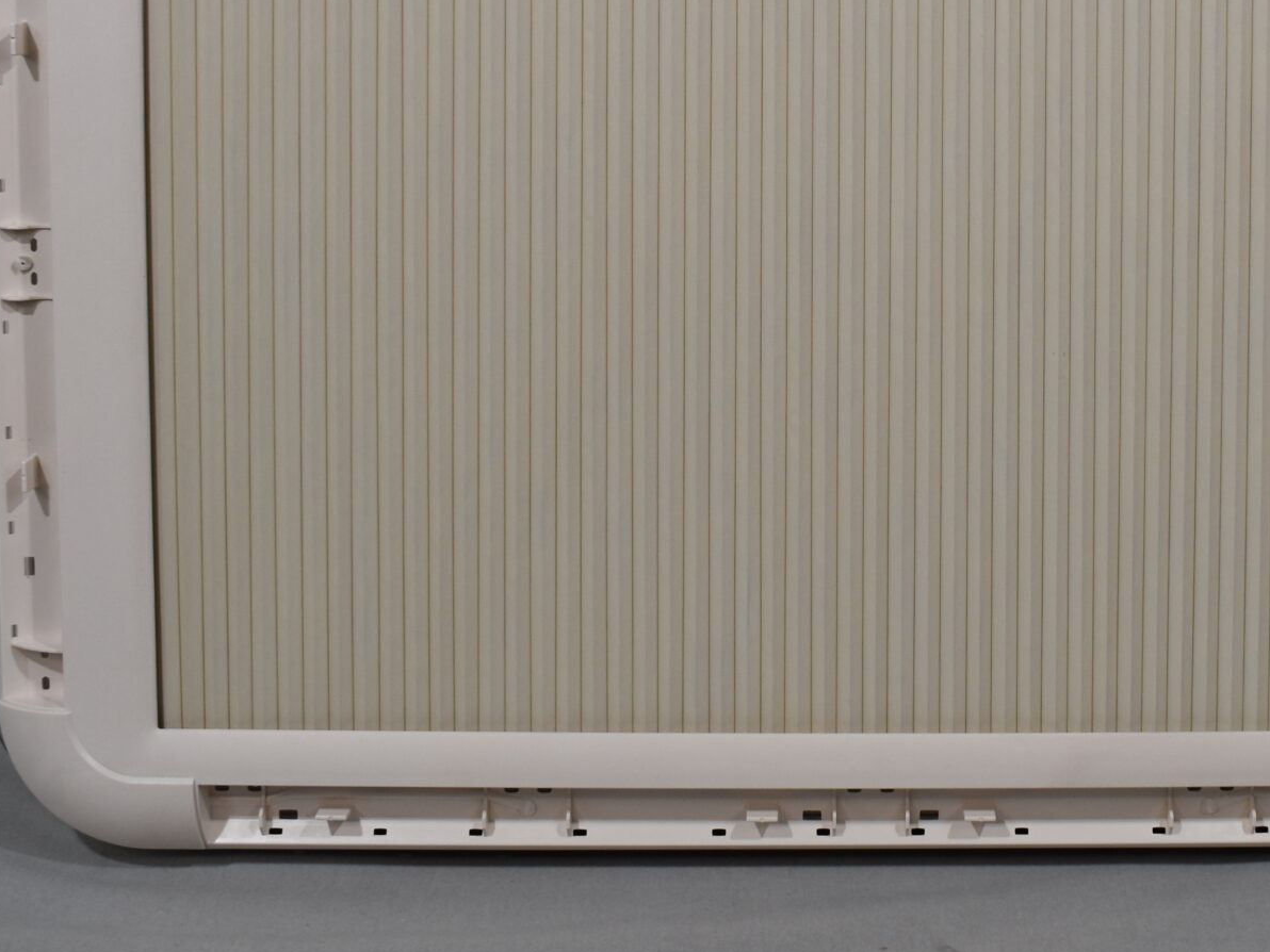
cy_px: 205
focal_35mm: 65
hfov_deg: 29.4
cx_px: 913
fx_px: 2386
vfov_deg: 22.3
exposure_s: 1/125
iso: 250
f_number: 5.6
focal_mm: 21
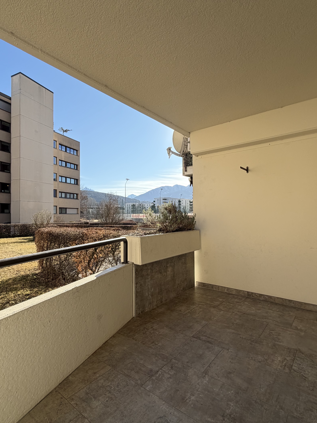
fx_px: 232
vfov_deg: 84.7
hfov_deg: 68.4
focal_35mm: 19
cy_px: 211
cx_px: 138
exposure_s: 1/540
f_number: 2.2
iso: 40
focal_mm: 2.22
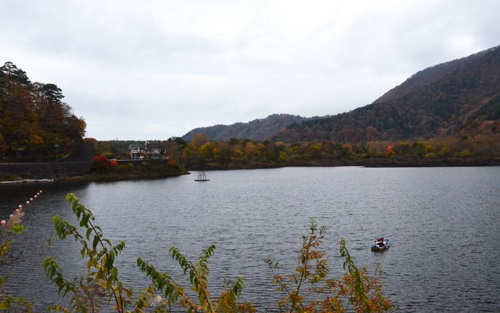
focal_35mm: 40
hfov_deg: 49.3
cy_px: 158
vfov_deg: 32.0
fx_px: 545
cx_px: 250
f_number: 10
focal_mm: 26
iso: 4000
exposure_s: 1/200
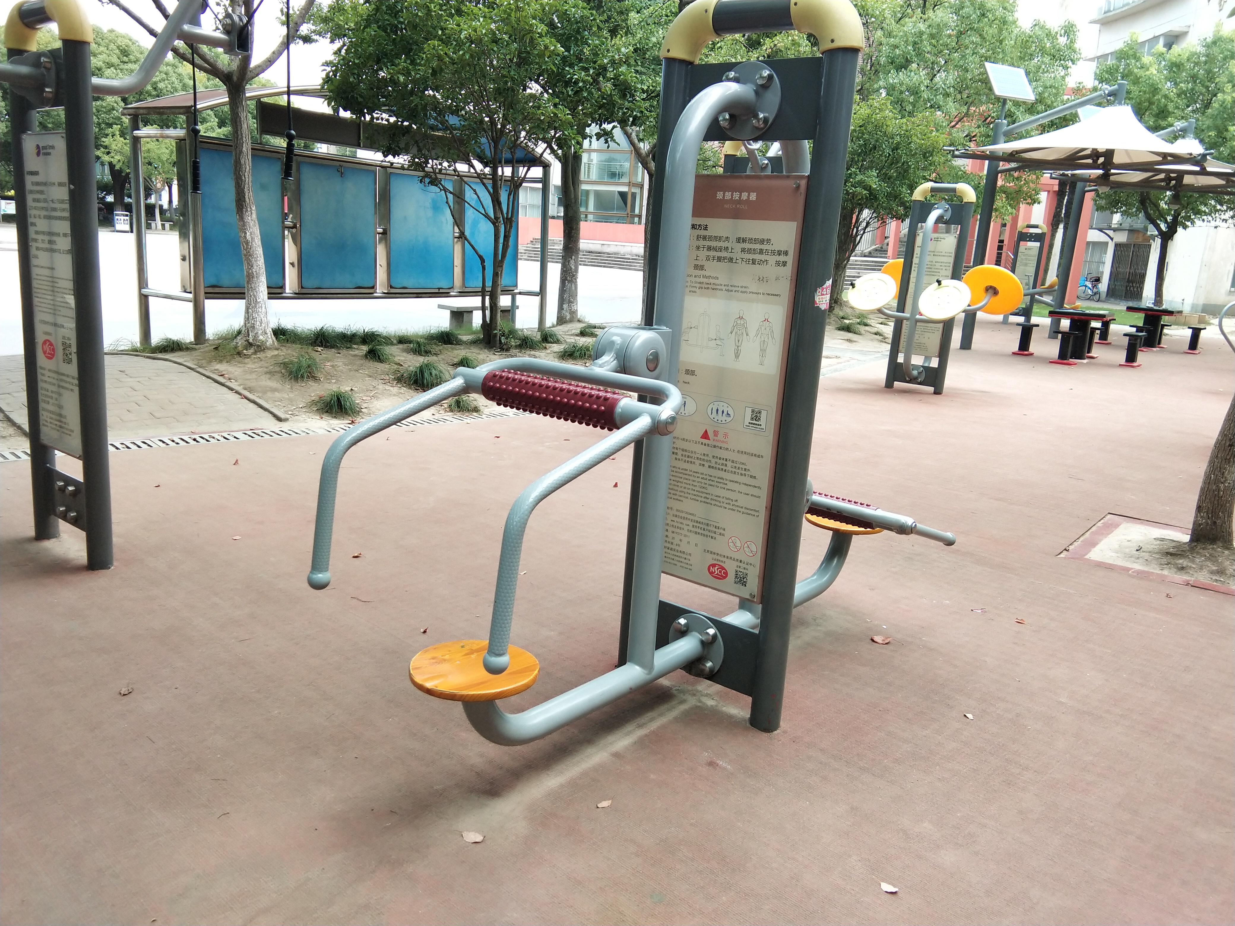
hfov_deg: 58.4
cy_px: 463
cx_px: 618
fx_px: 1106
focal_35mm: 31
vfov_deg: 45.4
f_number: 2.2
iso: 50
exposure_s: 1/203
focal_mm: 3.69
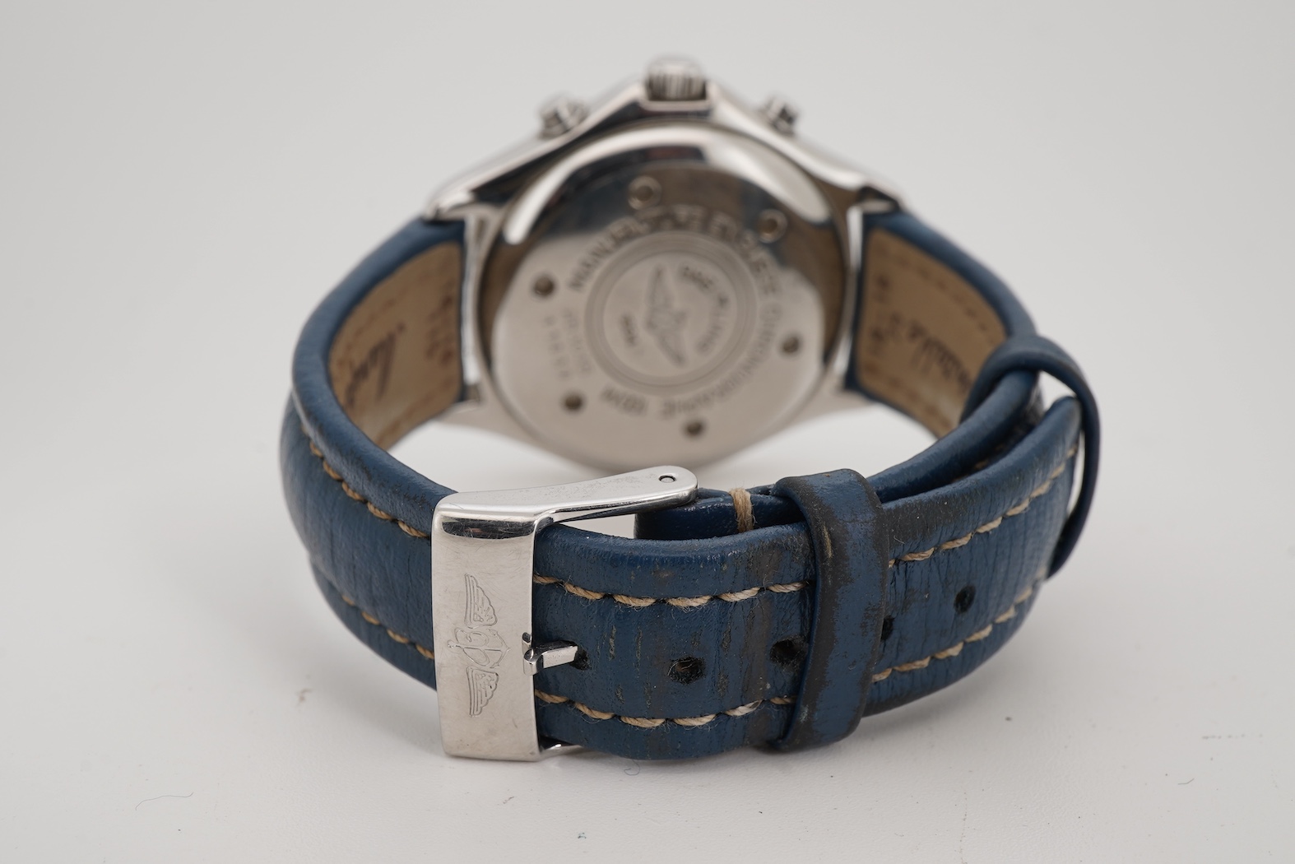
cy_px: 432
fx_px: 1619
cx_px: 648
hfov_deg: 43.6
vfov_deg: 29.9
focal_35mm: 45
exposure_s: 1/160
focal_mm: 30
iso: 160
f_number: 22
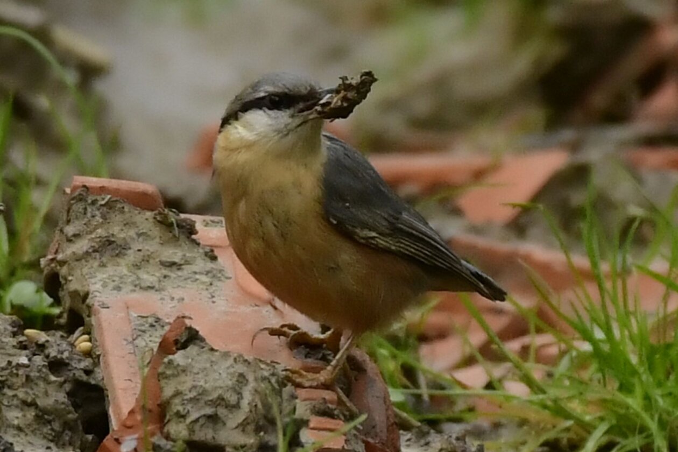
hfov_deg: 2.7
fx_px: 14124
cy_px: 226
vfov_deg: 1.8
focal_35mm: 750
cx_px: 339
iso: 1600
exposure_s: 1/500
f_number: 6.3
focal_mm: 500
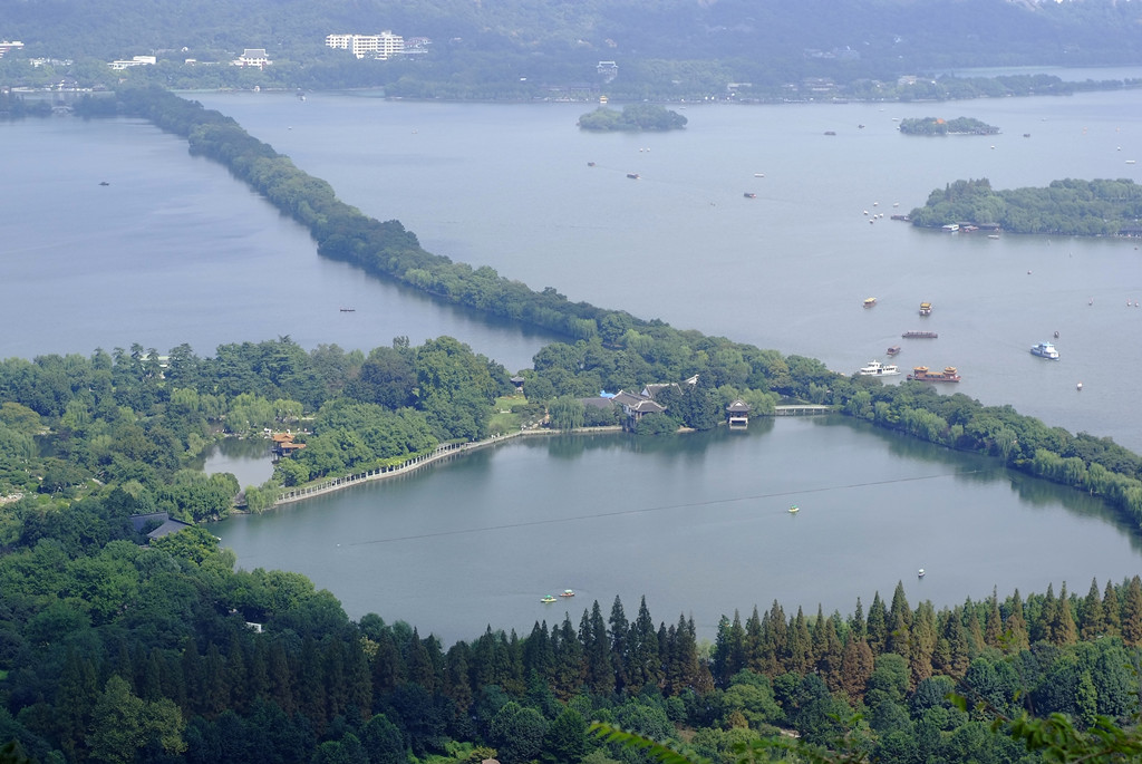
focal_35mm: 75
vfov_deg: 18.2
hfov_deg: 27.0
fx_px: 2381
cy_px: 382
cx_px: 571
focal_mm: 50
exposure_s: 1/320
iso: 100
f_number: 5.6
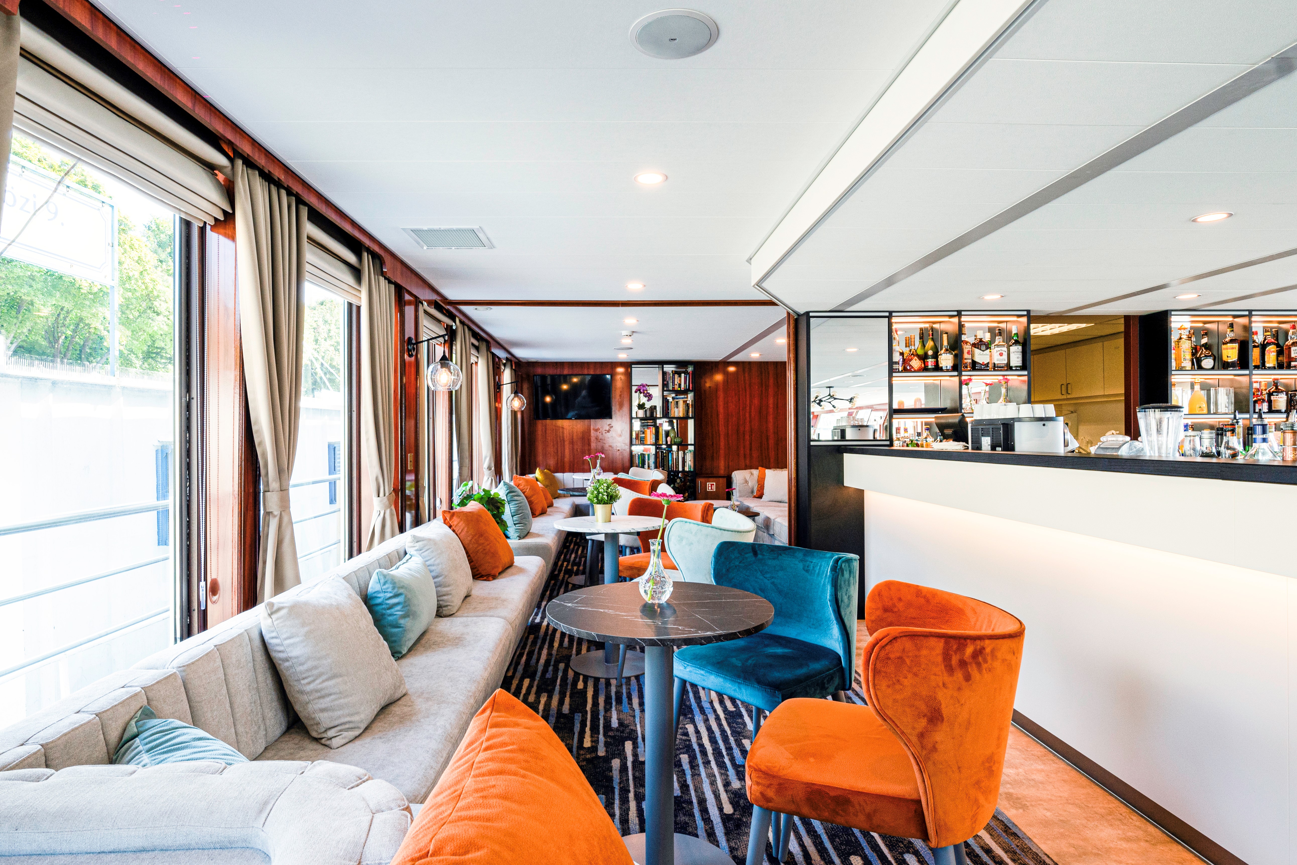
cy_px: 432
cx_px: 648
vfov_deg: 67.4
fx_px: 649
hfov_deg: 90.0
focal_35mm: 18
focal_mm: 12
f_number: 8
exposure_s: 1/20
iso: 250
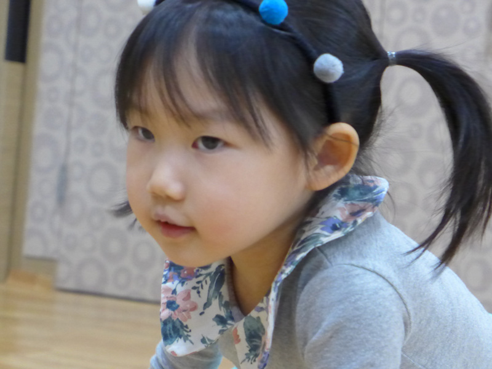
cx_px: 246
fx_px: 1279
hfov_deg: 21.8
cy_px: 184
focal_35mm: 90
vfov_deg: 16.4
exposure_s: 1/250
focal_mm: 17.7
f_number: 2.3
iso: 1600
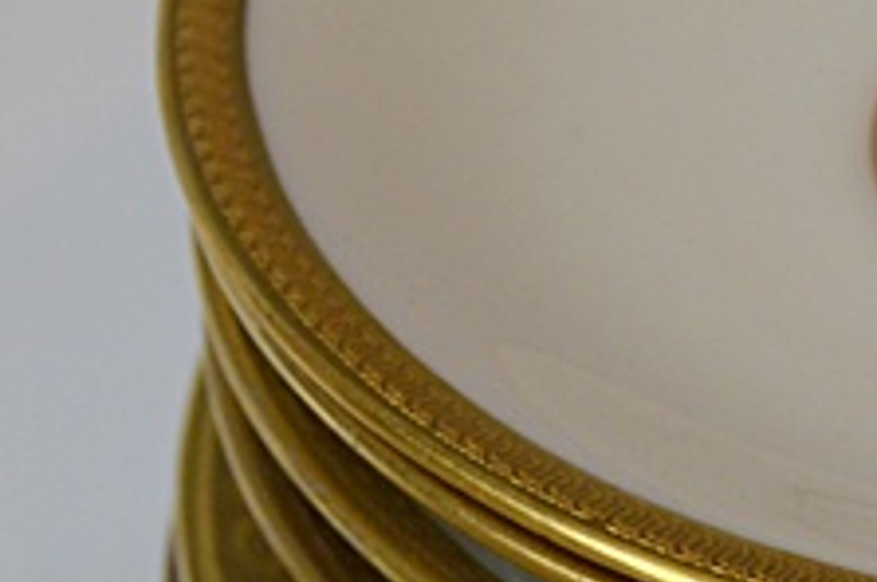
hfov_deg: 6.6
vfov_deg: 4.4
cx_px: 708
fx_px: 7541
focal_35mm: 310
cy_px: 517
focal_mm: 46
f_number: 5.3
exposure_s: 1/60
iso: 560
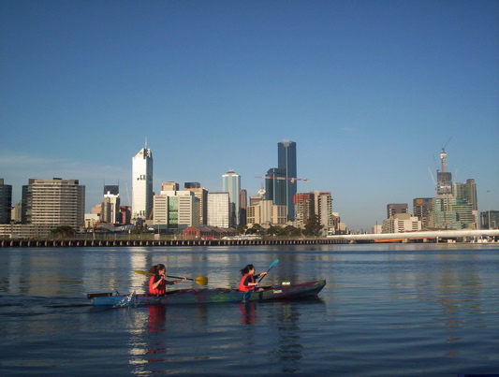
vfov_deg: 37.9
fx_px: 549
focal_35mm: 38
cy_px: 188
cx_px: 250
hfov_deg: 48.8
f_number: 4.5
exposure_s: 1/1302
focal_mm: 4.99
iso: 100
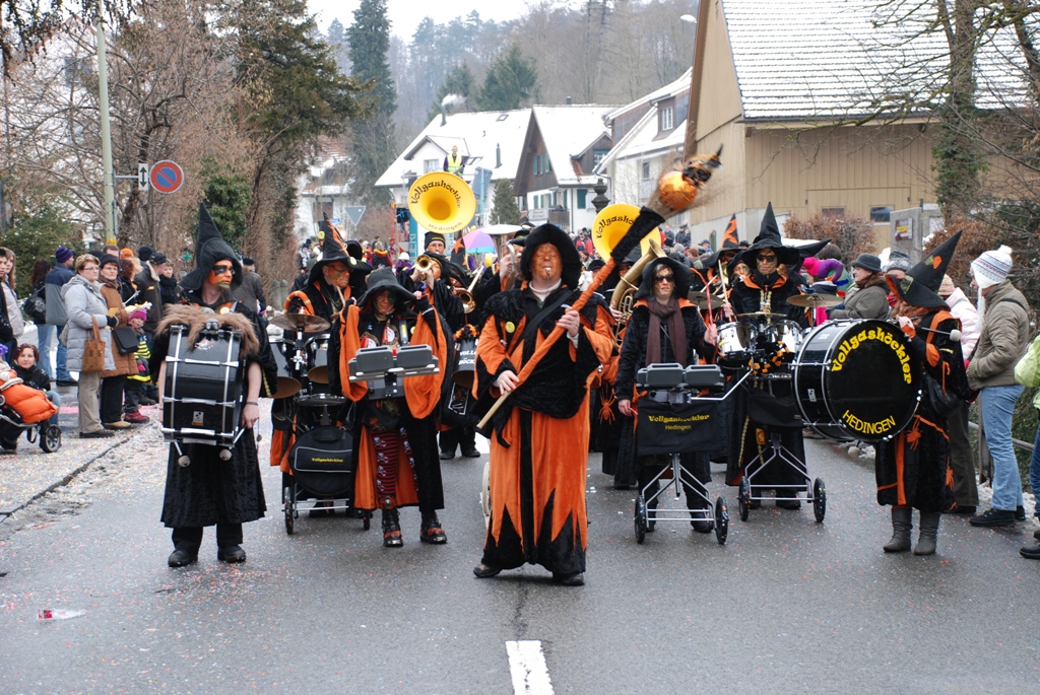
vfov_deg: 18.2
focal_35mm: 75
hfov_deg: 27.0
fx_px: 2169
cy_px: 348
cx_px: 520
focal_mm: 50
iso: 200
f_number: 5
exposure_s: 1/60
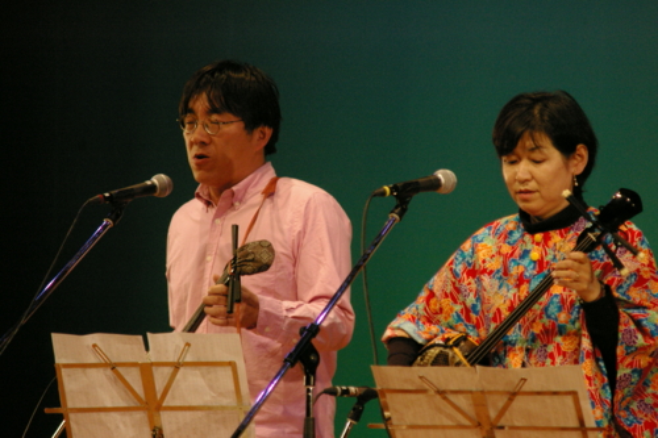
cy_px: 219
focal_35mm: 315
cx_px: 329
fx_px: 5755
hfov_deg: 6.5
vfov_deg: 4.4
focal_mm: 210
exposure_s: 1/250
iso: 1600
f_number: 5.6
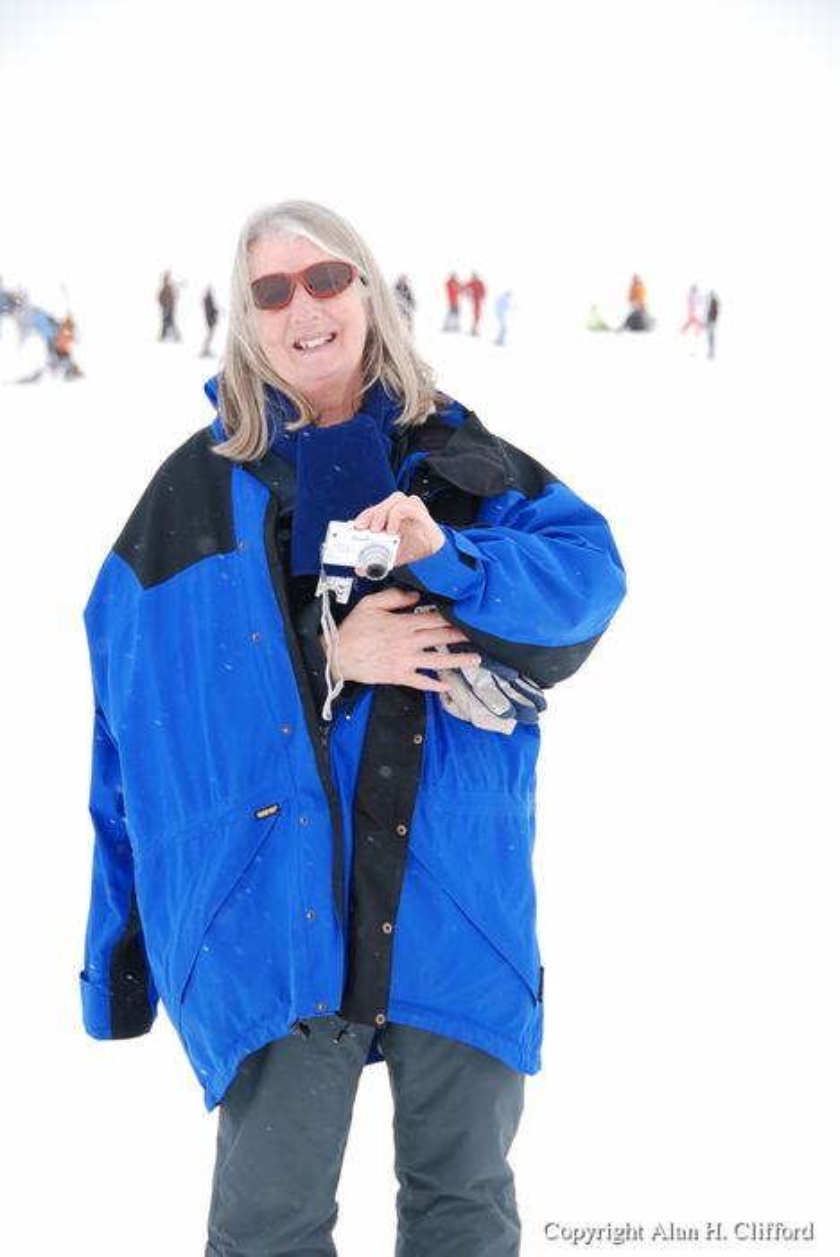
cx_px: 420
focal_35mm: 98
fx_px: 3406
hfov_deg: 14.1
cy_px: 628
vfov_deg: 20.9
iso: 100
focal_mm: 65
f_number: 5
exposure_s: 1/400
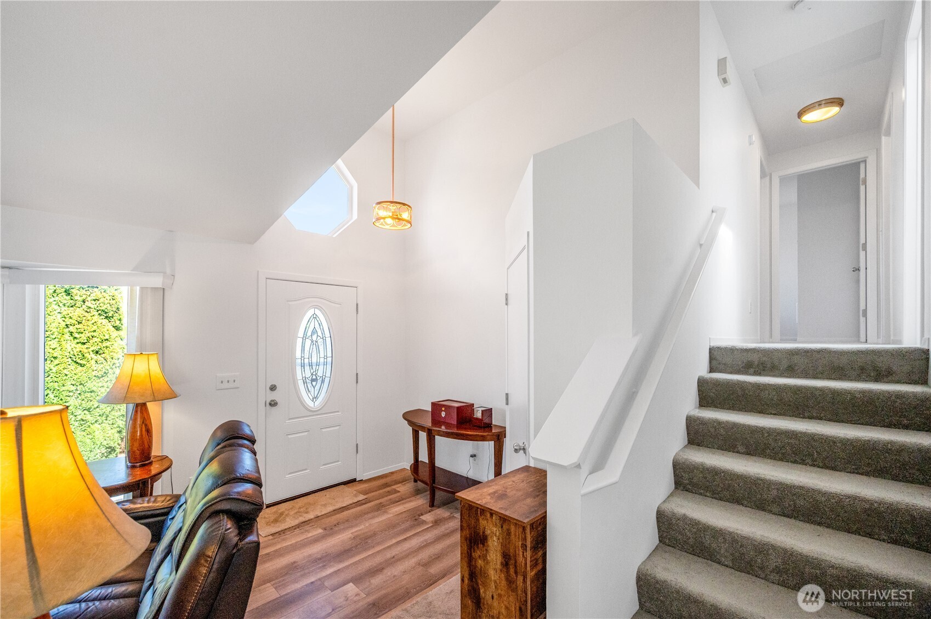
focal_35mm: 14
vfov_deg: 81.1
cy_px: 310
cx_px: 466
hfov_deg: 104.3
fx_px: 362
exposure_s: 1/250
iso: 1600
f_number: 8
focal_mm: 14
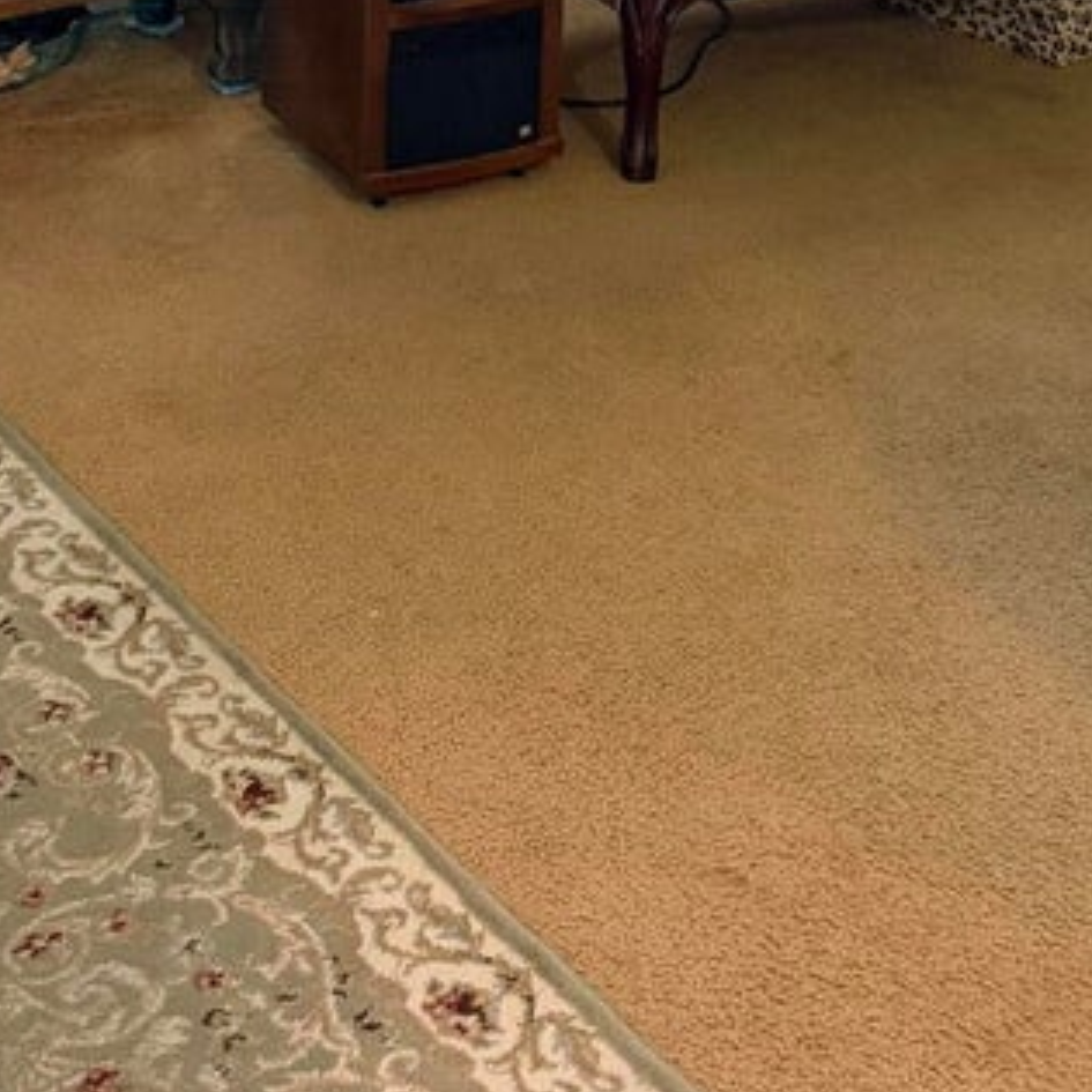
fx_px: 2463
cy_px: -378
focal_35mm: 69
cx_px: 406
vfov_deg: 22.1
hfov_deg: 24.9
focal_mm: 6.76
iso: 500
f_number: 1.78
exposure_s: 1/60
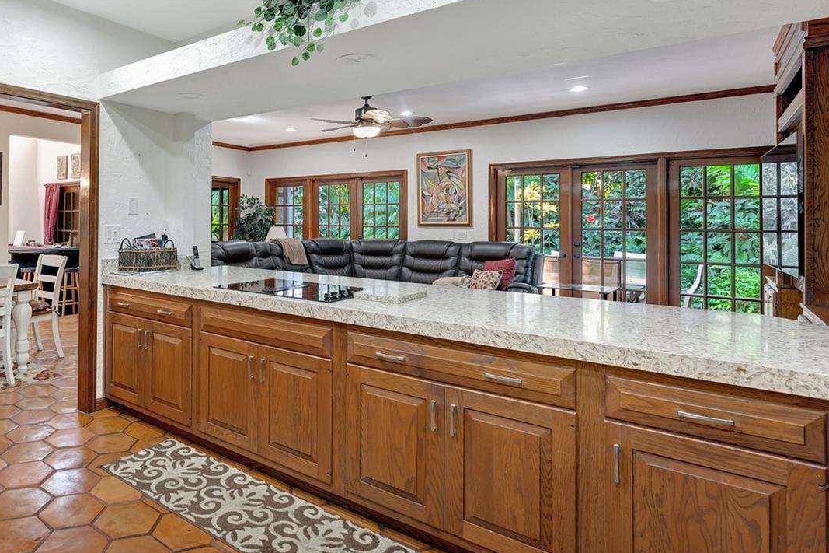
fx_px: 483
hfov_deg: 76.0
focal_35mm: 21
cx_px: 219
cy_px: 210
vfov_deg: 58.8
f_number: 8
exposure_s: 1/1.67
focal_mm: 14
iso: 400
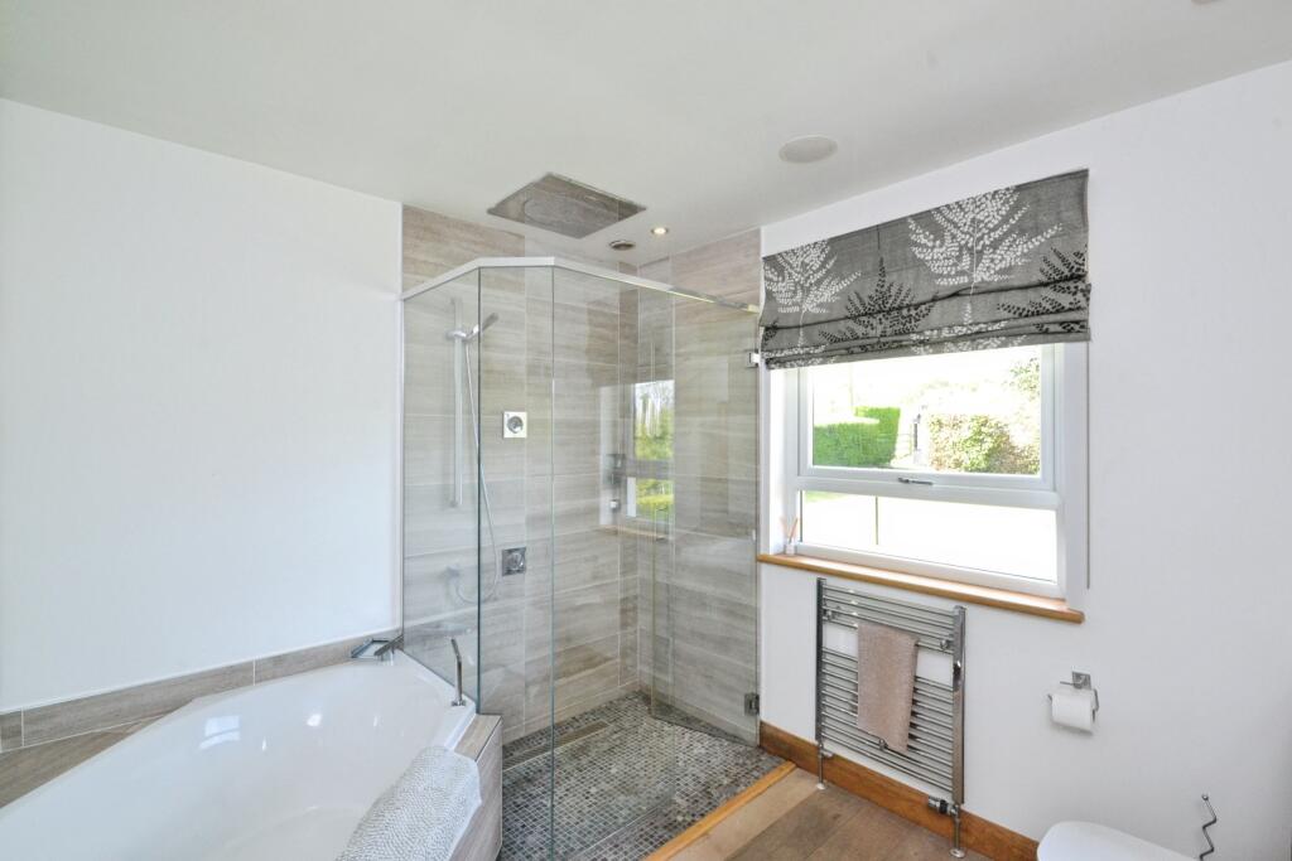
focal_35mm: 15
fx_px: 538
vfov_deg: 77.3
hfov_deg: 100.4
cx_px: 646
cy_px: 430
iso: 2000
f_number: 13
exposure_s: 1/50
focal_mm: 10
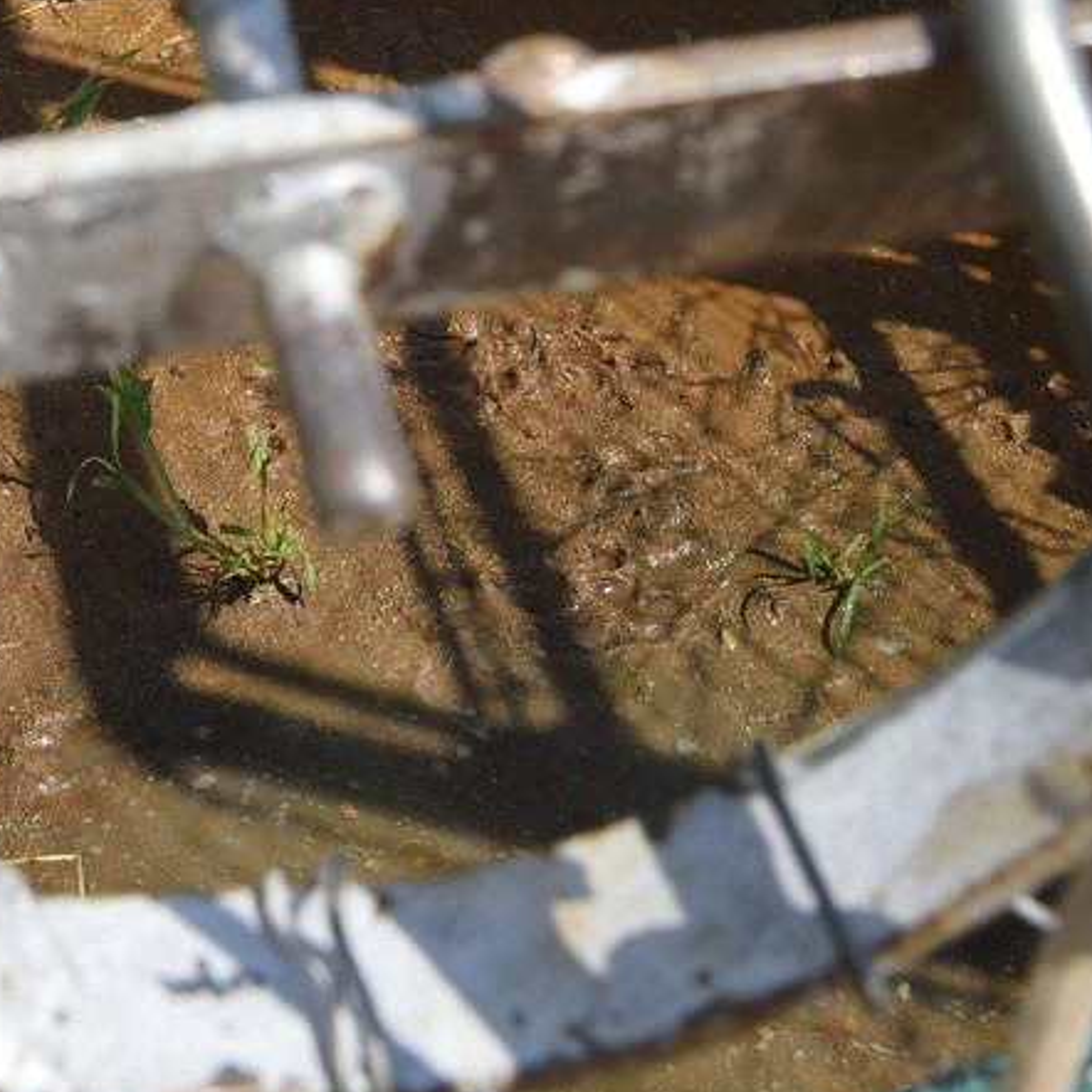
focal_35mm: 86
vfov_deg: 19.5
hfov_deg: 20.1
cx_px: 358
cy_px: -54
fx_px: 3069
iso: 200
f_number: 14
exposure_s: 1/250
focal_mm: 28
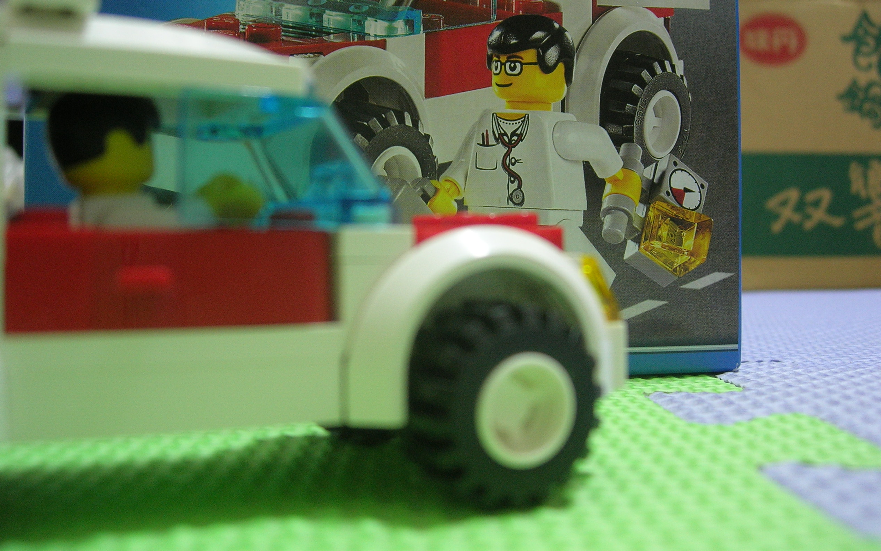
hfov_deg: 48.2
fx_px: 985
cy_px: 235
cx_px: 444
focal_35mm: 41
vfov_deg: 31.2
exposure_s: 1/3.8
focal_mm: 7.8
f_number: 2.8
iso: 91
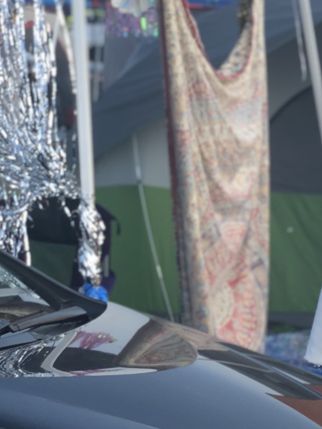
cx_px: 464
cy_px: 424
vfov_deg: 11.5
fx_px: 2108
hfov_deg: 8.6
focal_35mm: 170
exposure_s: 1/185
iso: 16
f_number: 2.4
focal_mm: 6
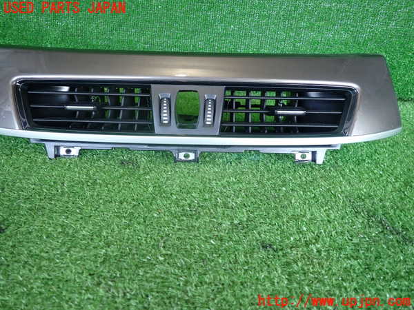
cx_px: 207
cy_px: 155
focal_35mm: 25
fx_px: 299
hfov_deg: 69.4
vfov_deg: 54.9
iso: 200
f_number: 2
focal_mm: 4.5
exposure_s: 1/40
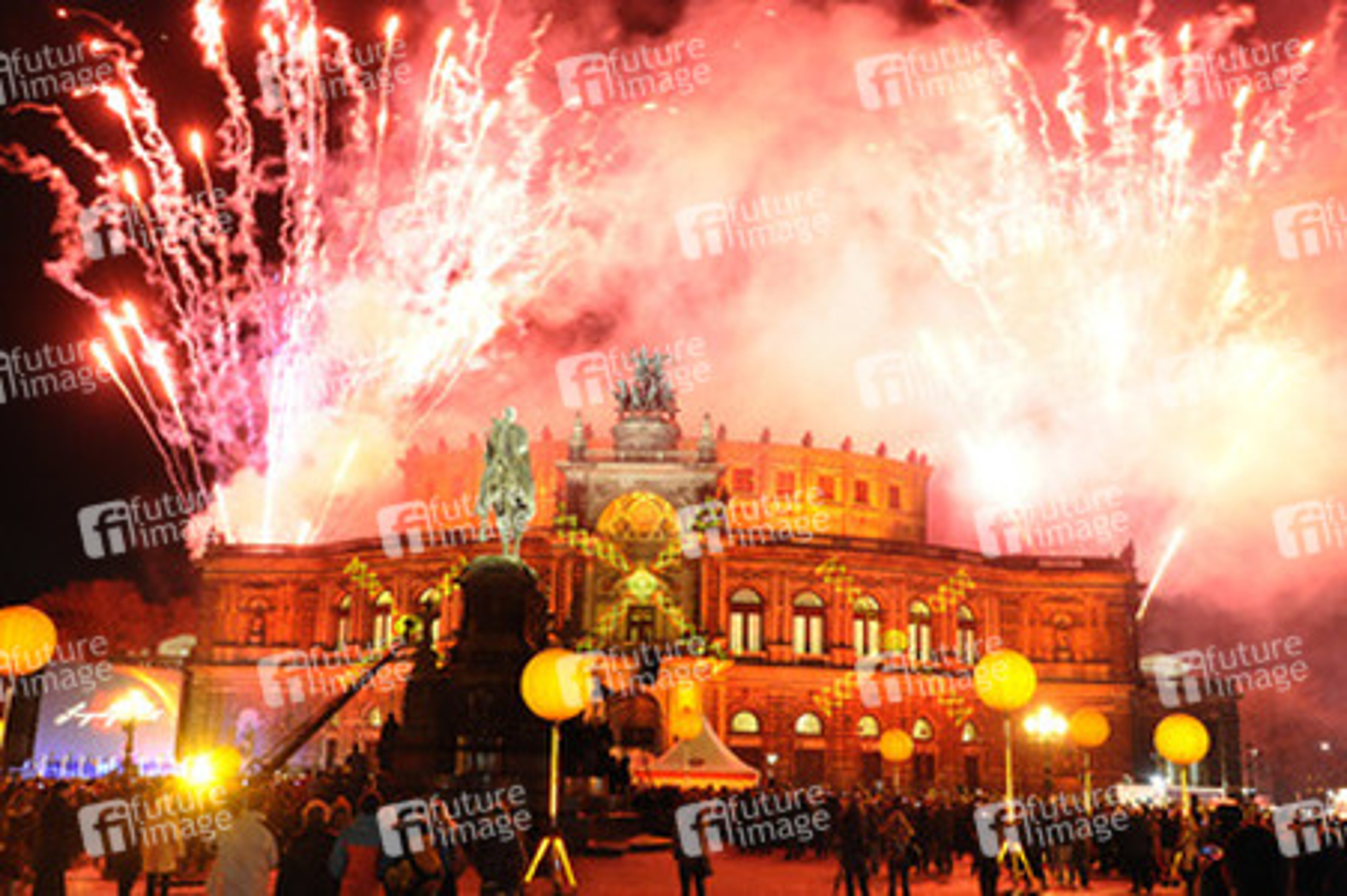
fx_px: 1496
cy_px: 448
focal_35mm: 40
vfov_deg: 33.4
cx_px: 674
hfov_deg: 48.5
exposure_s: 1/10
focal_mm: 40
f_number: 5.6
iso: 6400
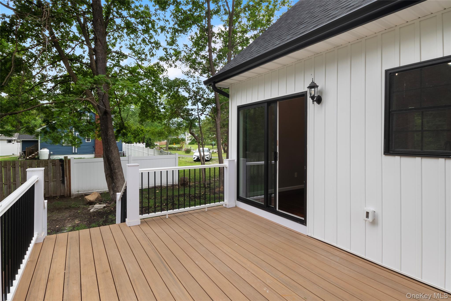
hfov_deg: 93.3
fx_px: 213
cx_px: 226
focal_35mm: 17
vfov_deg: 70.4
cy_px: 150
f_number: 9
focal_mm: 11.5
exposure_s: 1/30
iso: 160
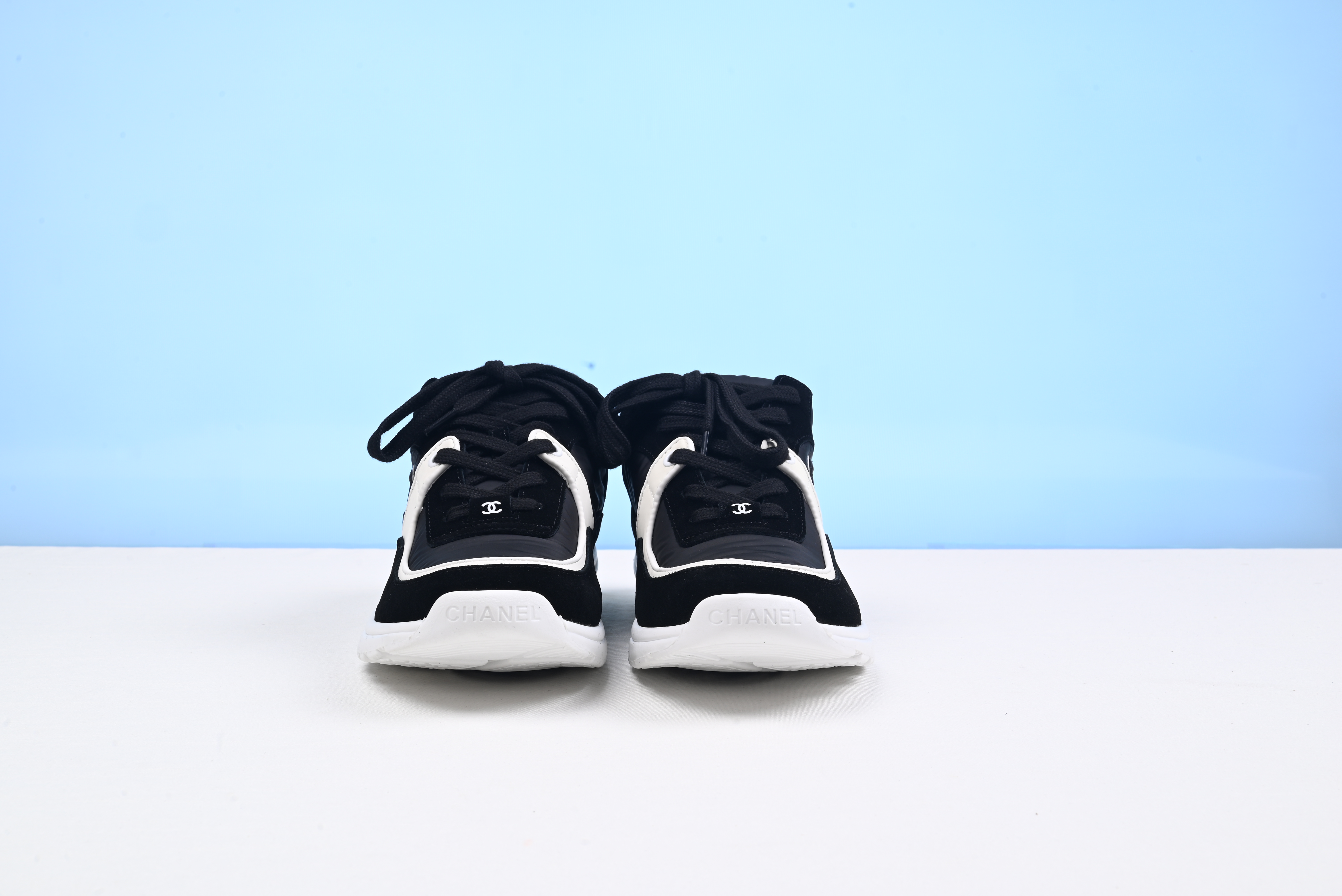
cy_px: 448
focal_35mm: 41
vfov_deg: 32.7
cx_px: 671
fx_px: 1529
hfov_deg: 47.4
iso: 100
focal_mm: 41
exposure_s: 1/2
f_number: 16
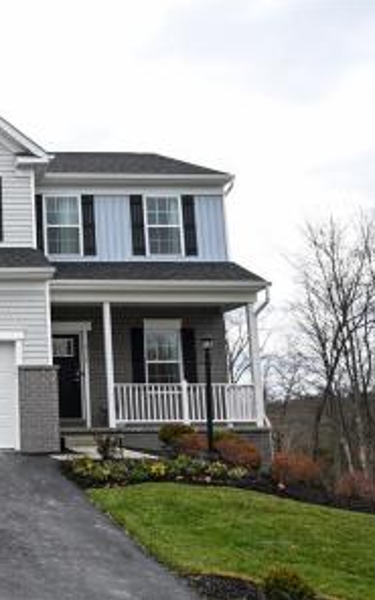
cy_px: 298
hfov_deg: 25.6
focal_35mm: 45
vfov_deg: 44.0
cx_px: -67
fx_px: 742
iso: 100
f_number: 6.3
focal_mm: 19.5
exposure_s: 1/60
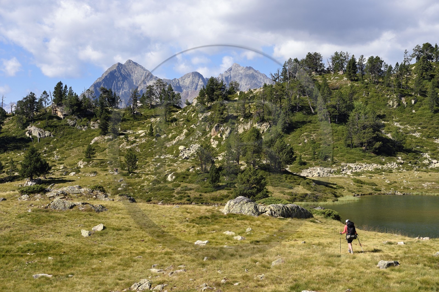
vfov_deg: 19.4
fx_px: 853
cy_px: 146
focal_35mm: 70
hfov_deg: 28.9
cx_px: 220
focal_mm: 70
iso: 200
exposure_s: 1/200
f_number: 11
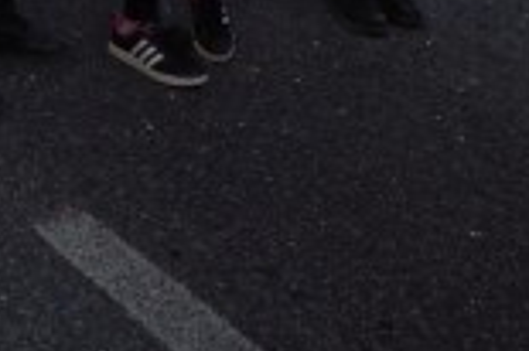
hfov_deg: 20.0
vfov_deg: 13.0
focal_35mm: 93
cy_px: -312
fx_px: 1365
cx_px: -177
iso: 125
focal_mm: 24
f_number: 6.3
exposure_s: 1/100
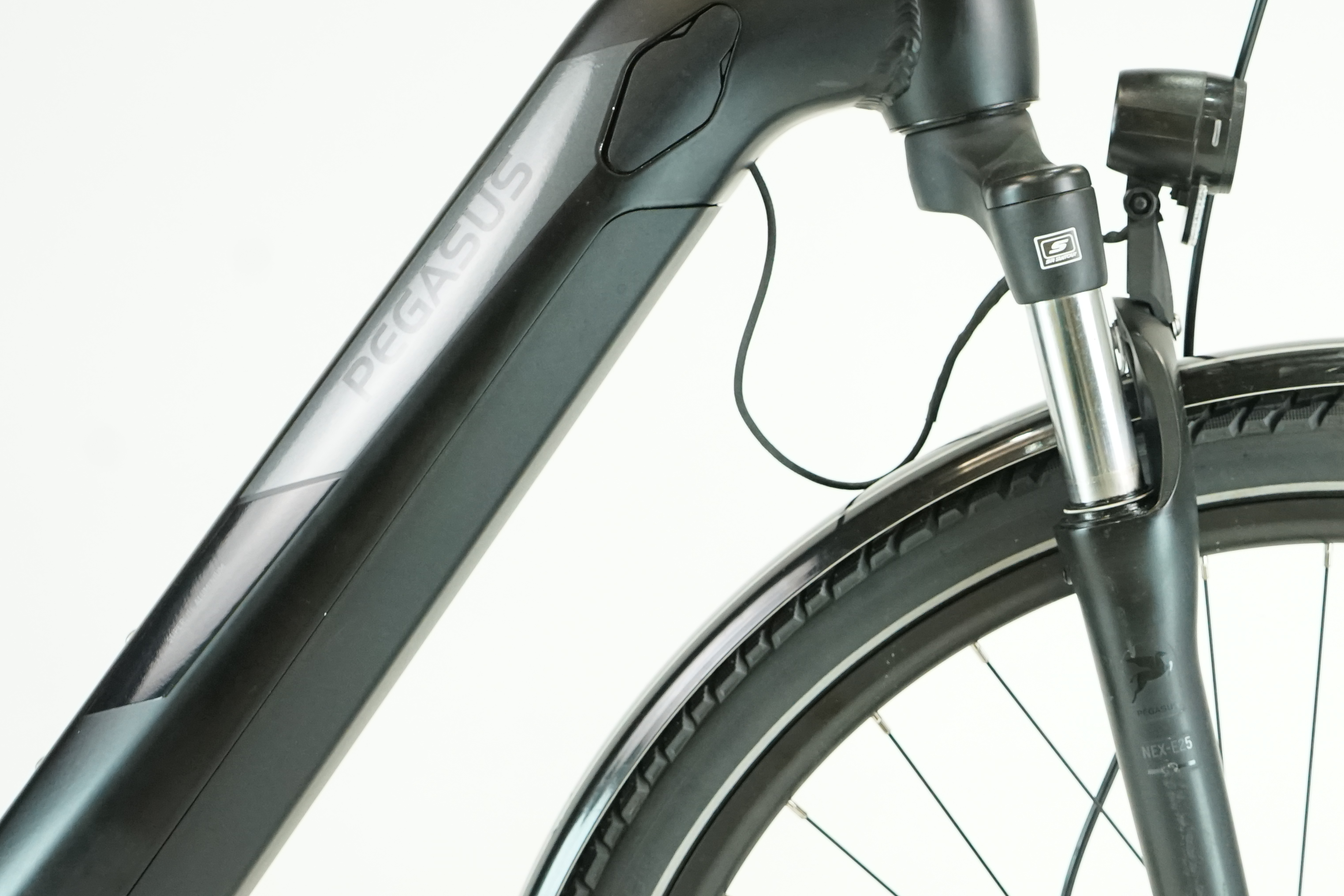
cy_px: 665
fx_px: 2277
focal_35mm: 61
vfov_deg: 22.1
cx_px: 1162
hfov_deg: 31.6
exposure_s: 1/200
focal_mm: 31
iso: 2500
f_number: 5
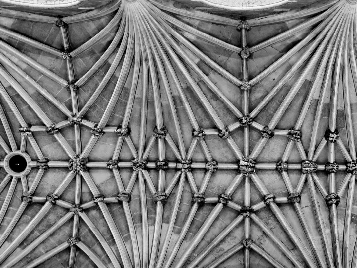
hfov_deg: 35.7
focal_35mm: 53
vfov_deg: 27.4
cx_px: 247
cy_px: 172
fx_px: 547
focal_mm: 29
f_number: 4
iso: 2500
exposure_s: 1/30
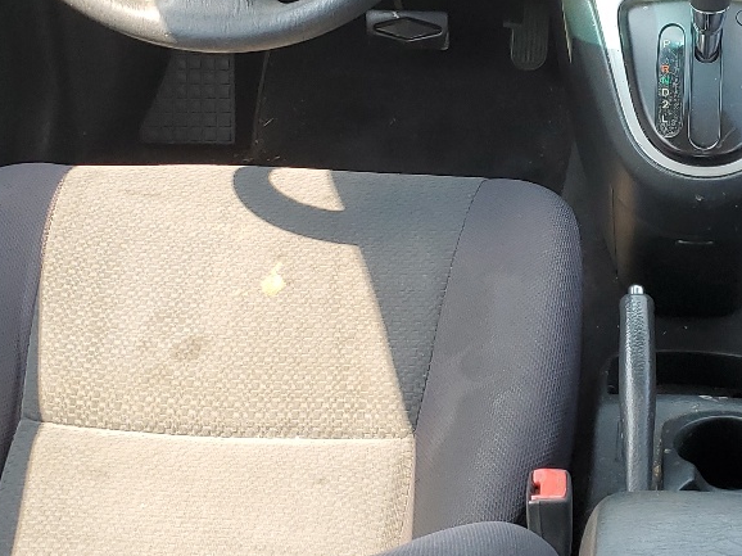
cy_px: 191
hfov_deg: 26.6
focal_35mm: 72
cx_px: 576
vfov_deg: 20.4
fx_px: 1543
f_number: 1.5
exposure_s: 1/244
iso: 50
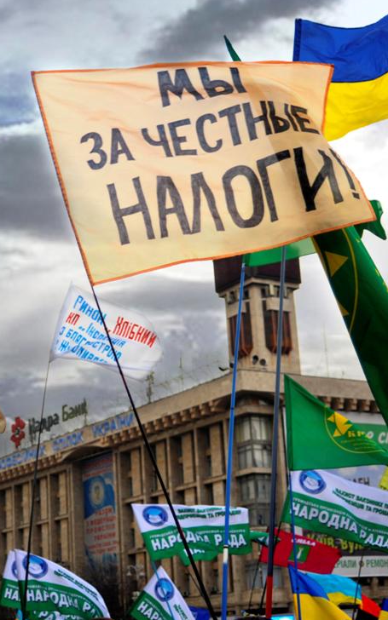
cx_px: 179
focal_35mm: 65
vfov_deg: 31.5
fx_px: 1100
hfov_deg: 20.0
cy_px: 310
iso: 400
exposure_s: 1/400
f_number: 4.2
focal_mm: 42
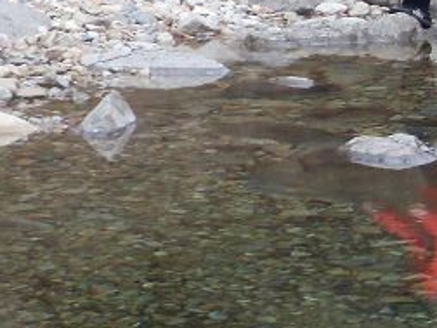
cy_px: -113
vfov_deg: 4.9
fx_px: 3800
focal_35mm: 301
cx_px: 636
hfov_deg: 6.5
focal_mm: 15.3
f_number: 4.8
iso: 200
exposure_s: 1/90
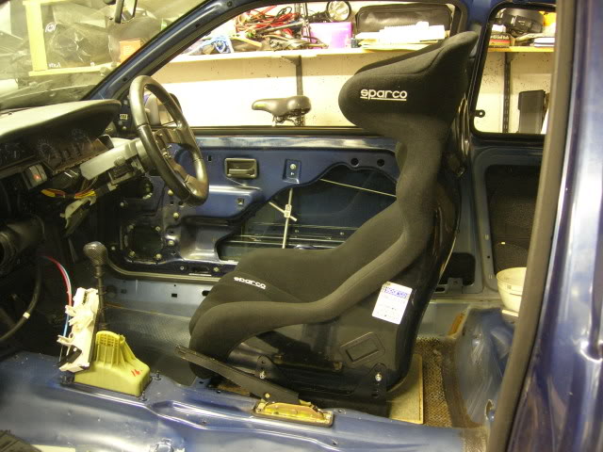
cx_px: 302
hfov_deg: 49.0
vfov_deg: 37.7
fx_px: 662
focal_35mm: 38
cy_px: 226
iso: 200
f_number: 2.8
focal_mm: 7.8
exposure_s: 1/2.4
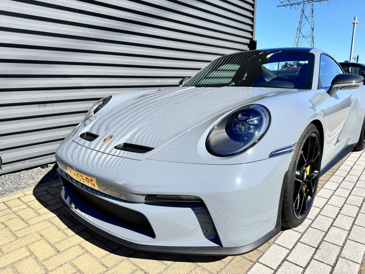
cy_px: 137
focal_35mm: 24
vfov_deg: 56.8
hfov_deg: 71.6
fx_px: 253
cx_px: 182
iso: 80
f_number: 1.78
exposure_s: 1/3597
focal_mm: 6.76
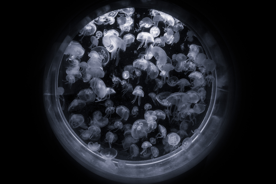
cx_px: 138
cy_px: 92
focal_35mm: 45
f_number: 3.5
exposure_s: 1/60
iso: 6400
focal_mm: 30
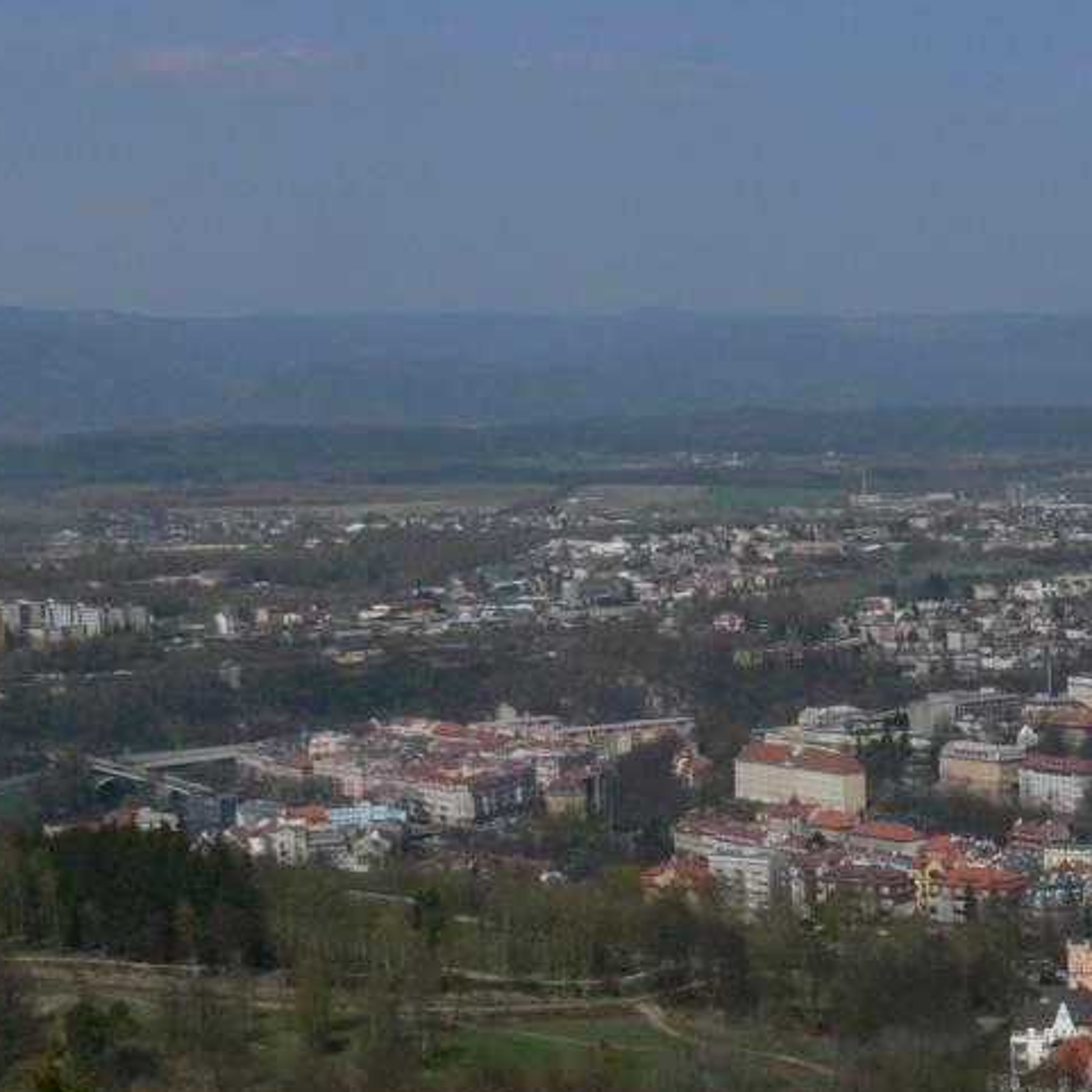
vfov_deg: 20.6
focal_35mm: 84
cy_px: 673
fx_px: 2998
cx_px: 1451
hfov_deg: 19.0
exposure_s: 1/400
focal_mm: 7.4
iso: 100
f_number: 8
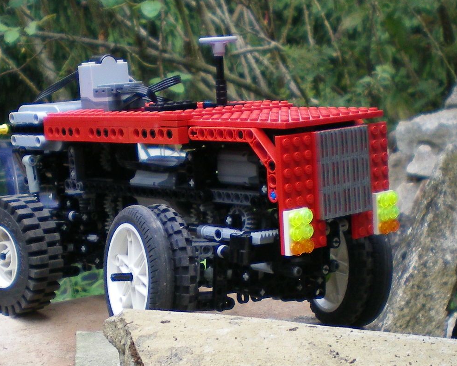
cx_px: 225
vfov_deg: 19.9
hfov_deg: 24.8
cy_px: 234
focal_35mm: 77
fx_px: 1041
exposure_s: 1/200
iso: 64
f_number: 3.1
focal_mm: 6.3
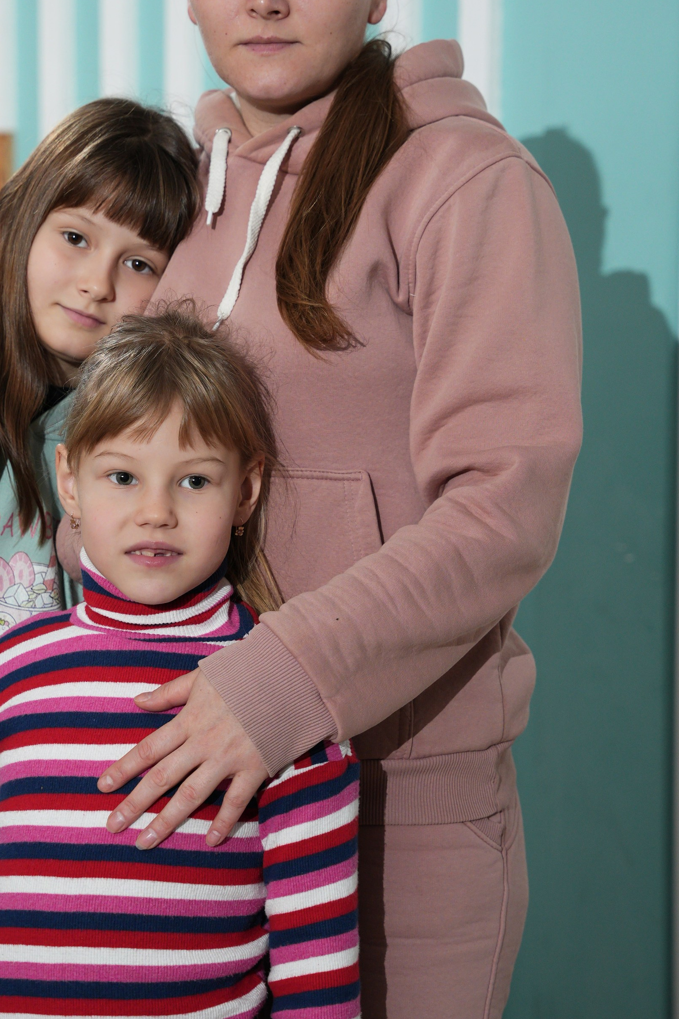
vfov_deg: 17.2
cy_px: 454
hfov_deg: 11.5
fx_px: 3366
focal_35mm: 119
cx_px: 130
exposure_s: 1/160
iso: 800
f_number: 3.2
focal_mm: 70
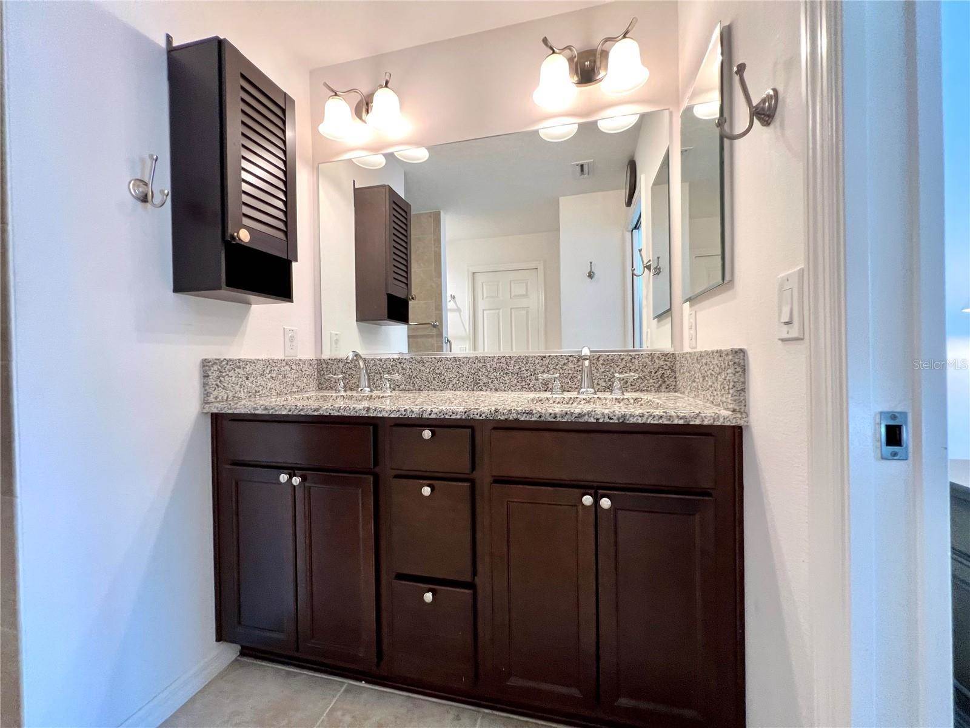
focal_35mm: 13
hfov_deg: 106.2
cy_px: 364
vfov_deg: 89.9
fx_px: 364
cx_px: 485
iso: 160
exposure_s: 1/60
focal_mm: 1.57
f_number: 1.8
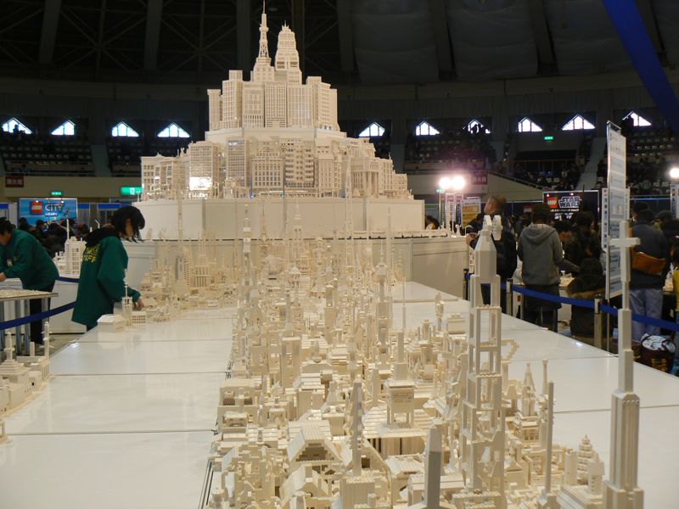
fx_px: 706
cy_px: 254
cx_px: 340
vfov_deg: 39.7
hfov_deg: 51.4
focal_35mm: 36
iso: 80
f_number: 3.6
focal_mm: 6
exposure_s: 1/50
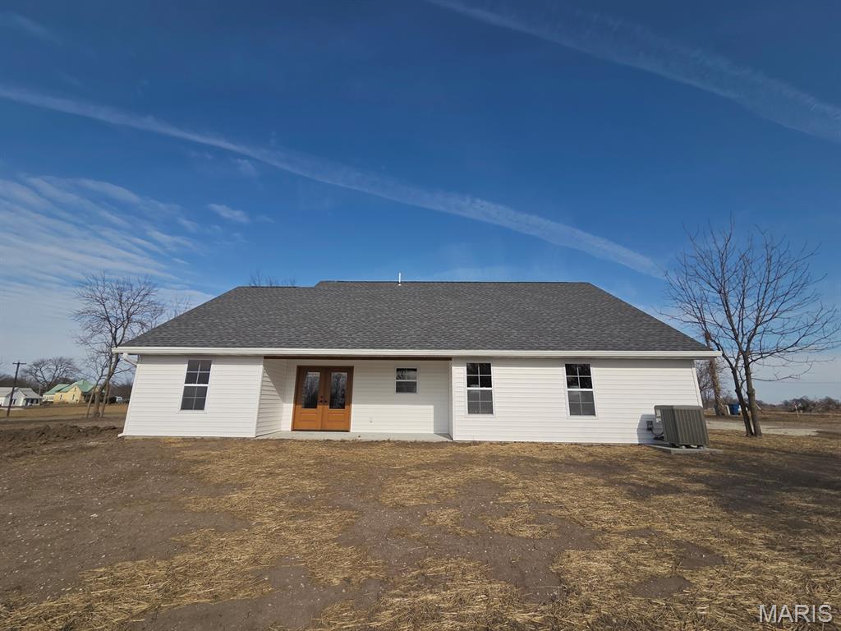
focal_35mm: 13
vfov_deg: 89.9
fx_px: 316
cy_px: 316
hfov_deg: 106.2
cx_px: 420
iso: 50
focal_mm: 2.2
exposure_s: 1/2961
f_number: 2.2
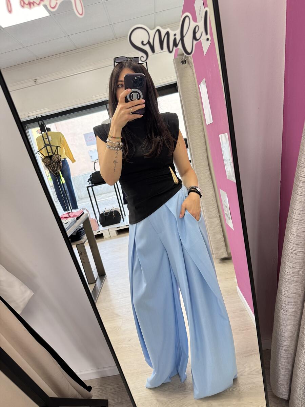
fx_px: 282
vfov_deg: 71.6
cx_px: 152
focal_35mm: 24
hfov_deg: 56.8
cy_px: 204
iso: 125
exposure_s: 1/100
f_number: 1.78
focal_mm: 6.76
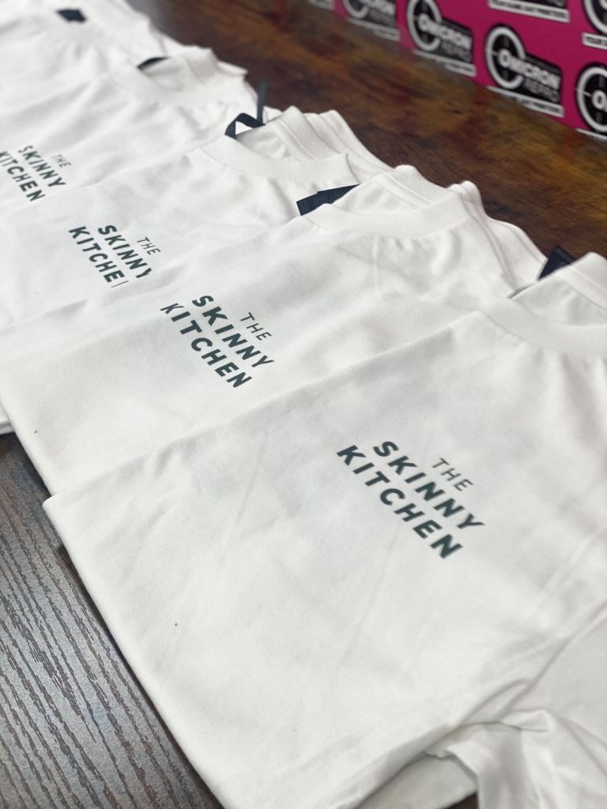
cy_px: 404
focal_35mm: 52
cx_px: 304
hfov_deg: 28.0
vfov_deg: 36.8
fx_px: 1216
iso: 40
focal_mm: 6
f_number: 2
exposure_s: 1/100
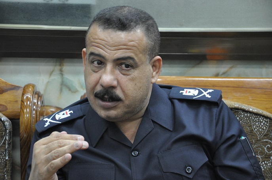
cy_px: 90
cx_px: 136
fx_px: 1041
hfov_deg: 14.9
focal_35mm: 138
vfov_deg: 9.9
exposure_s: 1/20
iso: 1600
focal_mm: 92
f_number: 5.6
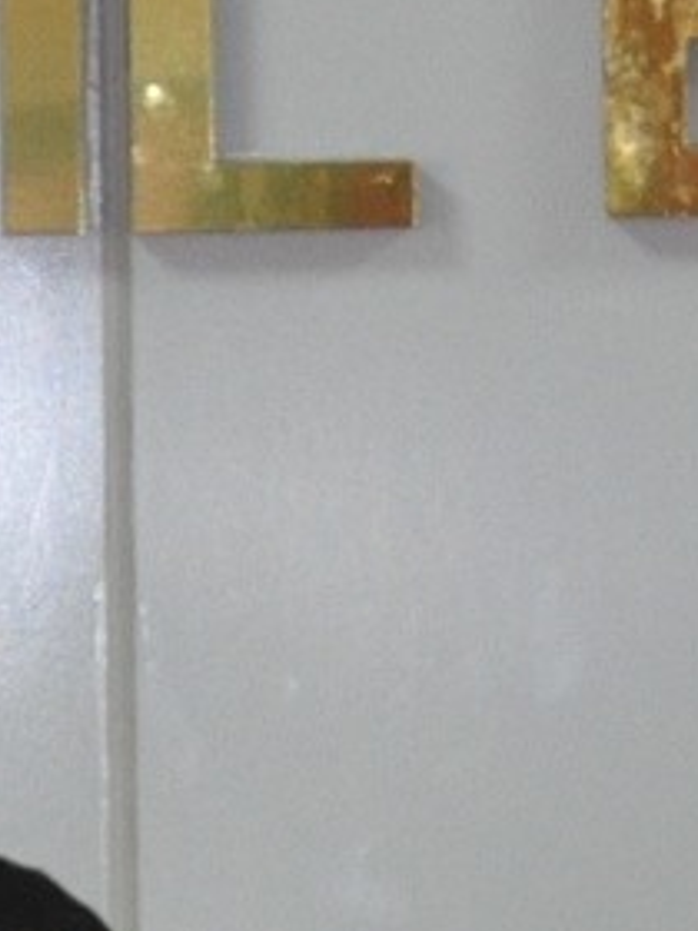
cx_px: -269
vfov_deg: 1.7
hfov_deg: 1.3
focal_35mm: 1158
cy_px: 1752
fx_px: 31125
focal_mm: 105
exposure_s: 1/60
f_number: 5.6
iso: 800
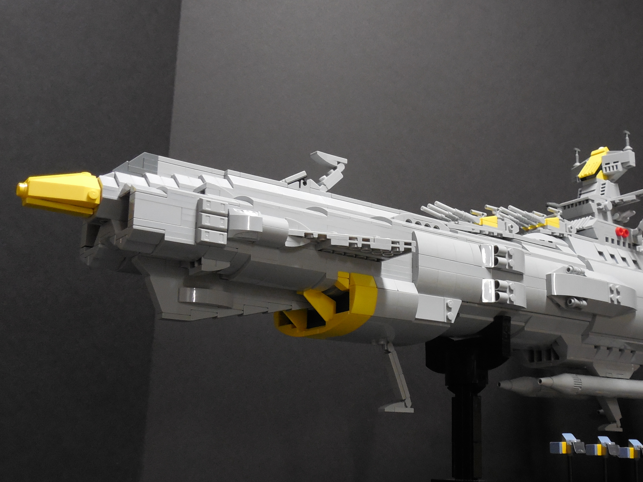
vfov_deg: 35.1
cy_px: 275
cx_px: 414
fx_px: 762
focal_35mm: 41
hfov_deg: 45.3
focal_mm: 5.6
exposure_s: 1/10
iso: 400
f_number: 3.6
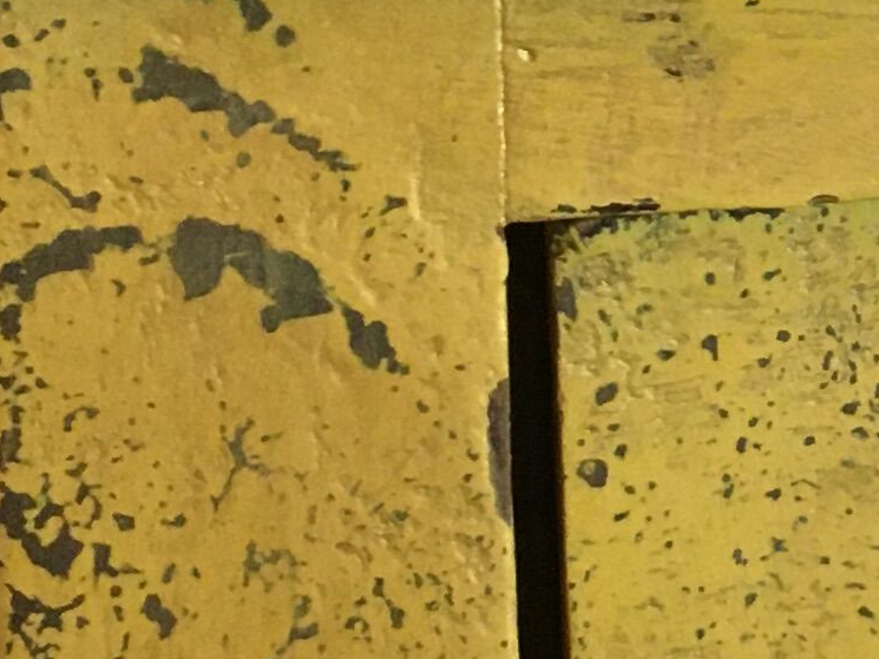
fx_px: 3987
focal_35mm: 157
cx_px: 1648
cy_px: -55
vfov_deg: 9.4
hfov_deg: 11.5
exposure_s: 1/33
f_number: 2.2
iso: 160
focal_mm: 4.15
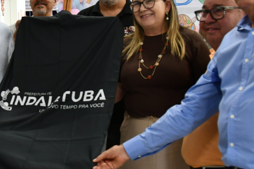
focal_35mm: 62
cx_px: 41
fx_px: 437
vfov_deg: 21.9
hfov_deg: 31.3
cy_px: 97
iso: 1000
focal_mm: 18
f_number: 3.5
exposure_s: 1/125
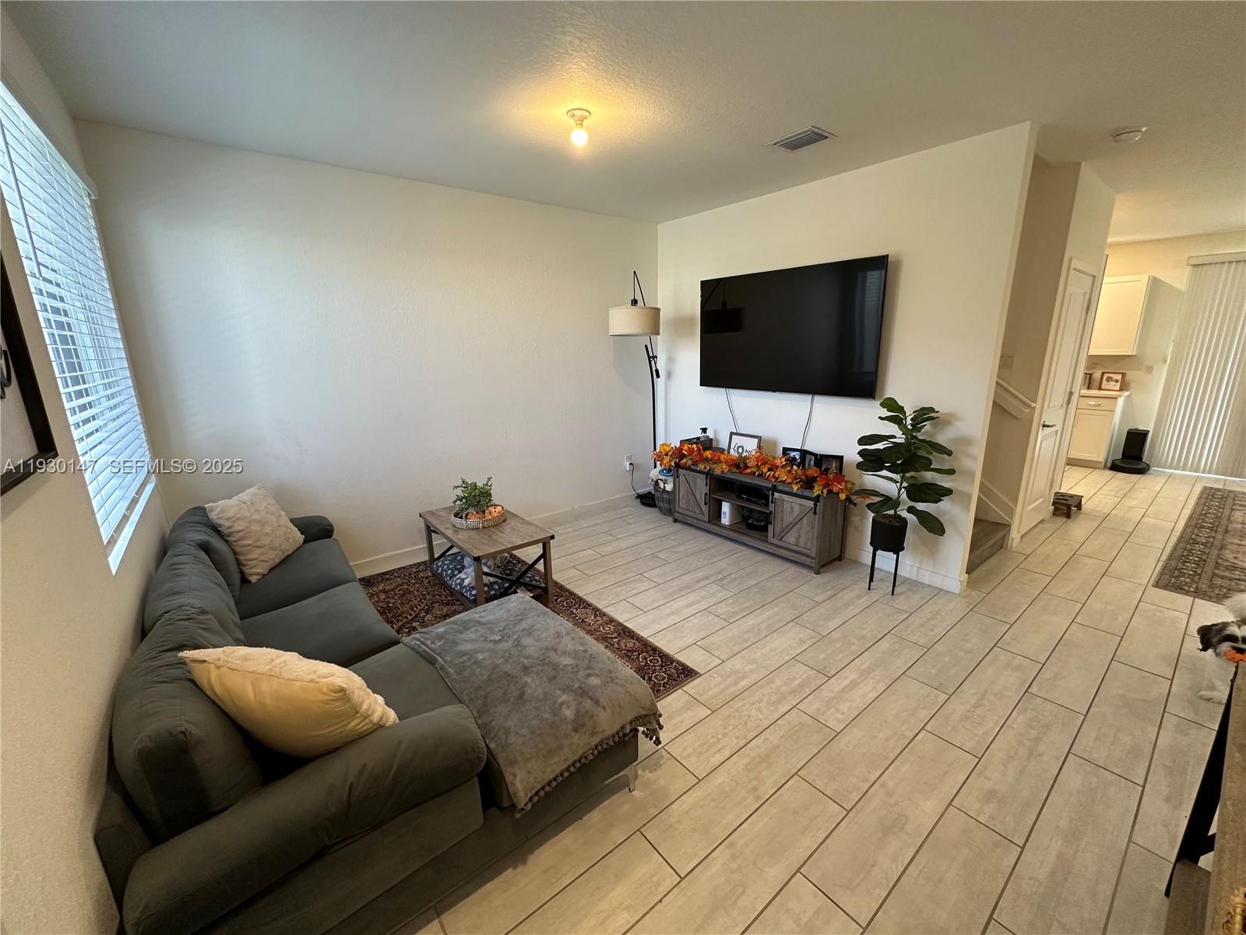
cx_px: 623
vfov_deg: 85.7
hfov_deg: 102.1
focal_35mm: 14
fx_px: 504
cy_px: 468
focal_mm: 2.22
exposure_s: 1/60
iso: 160
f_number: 2.2
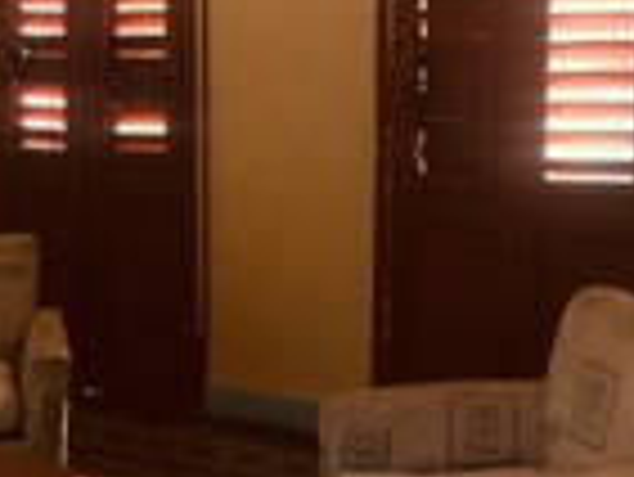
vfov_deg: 19.9
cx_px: 409
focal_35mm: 74
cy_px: 153
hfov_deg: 26.2
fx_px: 1356
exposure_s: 1/60
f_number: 2.2
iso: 40
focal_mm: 4.15
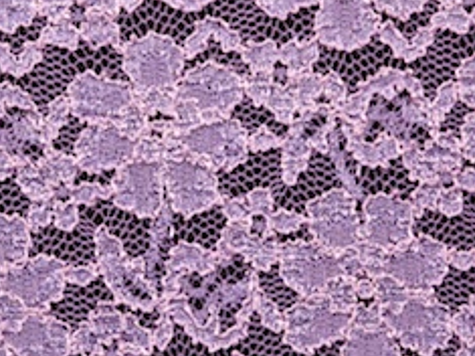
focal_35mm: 349
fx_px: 4790
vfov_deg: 4.3
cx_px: 89
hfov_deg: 5.7
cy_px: 120
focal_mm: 95
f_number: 11
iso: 800
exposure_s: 1/1000
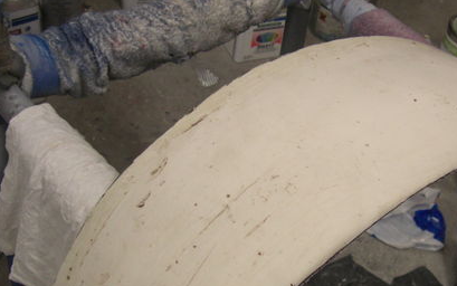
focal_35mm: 63
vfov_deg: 20.5
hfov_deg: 32.1
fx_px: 785
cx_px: 317
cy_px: 220
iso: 400
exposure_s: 1/50
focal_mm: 7.9
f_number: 2.8
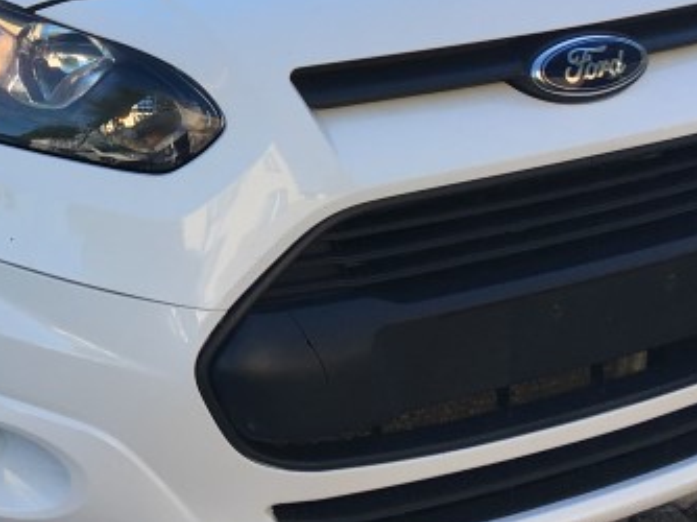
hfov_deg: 21.3
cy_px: 50
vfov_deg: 16.4
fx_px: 1791
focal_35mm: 89
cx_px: 4
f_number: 2.2
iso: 25
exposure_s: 1/509
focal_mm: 4.15
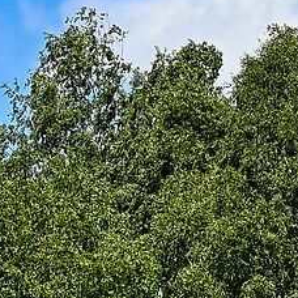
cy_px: 525
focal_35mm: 554
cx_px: -205
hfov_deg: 3.1
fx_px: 5396
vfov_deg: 3.1
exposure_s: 1/200
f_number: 8
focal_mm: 62
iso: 125
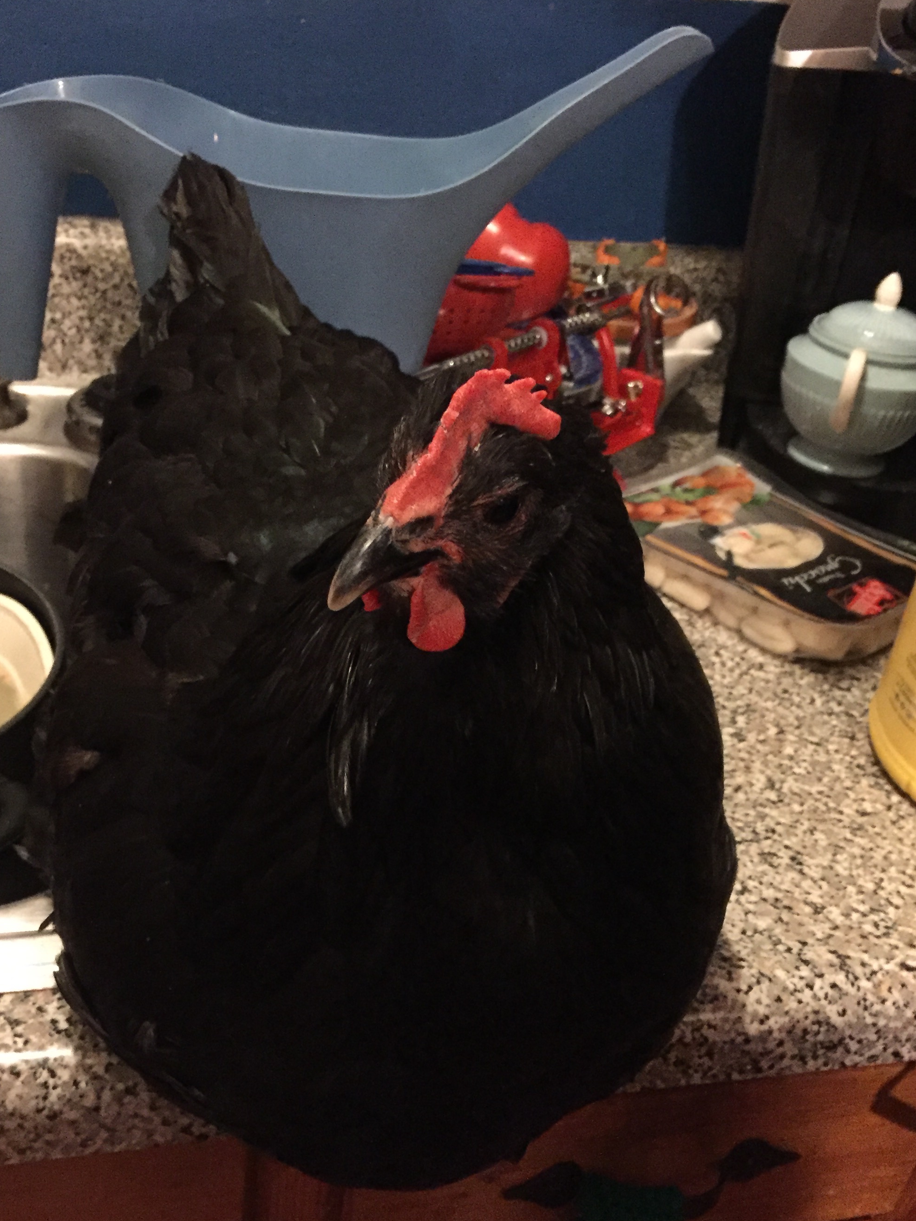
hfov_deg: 39.7
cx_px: 453
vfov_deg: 51.2
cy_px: 694
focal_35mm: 36
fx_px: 1270
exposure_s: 1/15
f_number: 2.2
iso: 400
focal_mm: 4.15
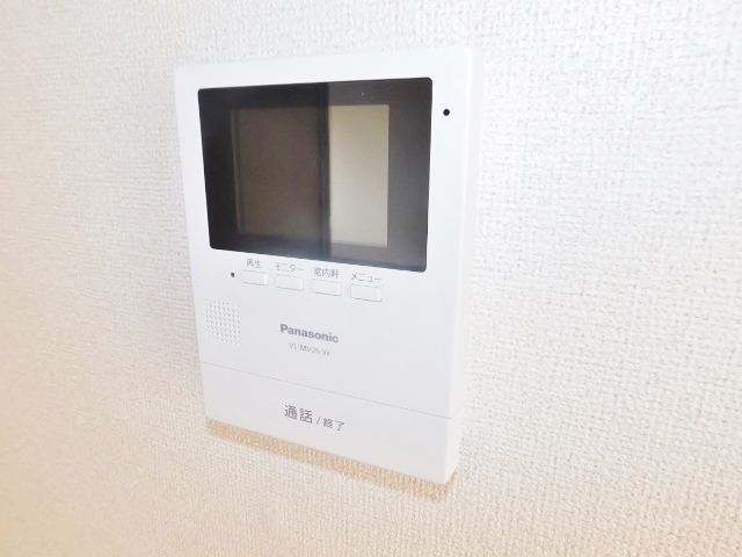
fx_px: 493
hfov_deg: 73.9
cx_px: 371
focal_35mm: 23
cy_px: 278
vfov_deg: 58.9
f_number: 3
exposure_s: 1/30
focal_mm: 4
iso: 180
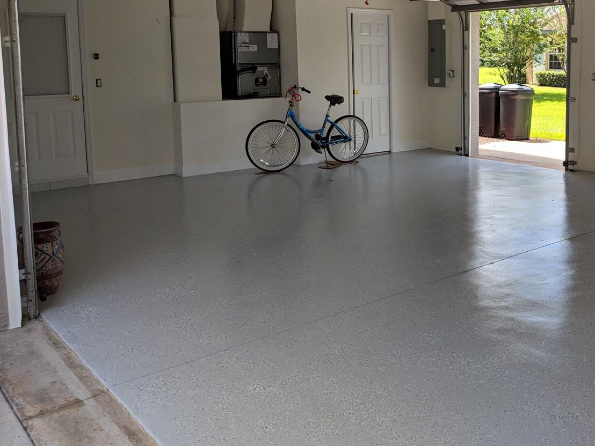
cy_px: 136
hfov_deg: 46.5
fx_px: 670
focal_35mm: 39
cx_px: 428
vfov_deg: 36.3
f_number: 1.8
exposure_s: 1/935
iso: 52
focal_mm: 4.44
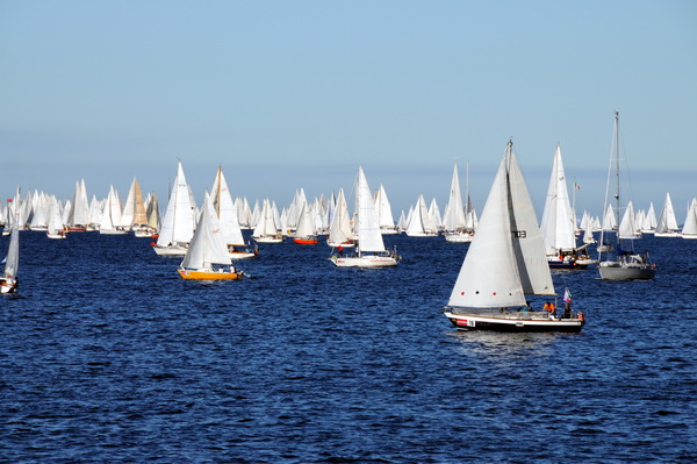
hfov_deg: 6.9
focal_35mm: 300
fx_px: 5803
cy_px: 232
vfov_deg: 4.6
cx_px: 348
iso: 200
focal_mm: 200
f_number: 13
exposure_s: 1/640
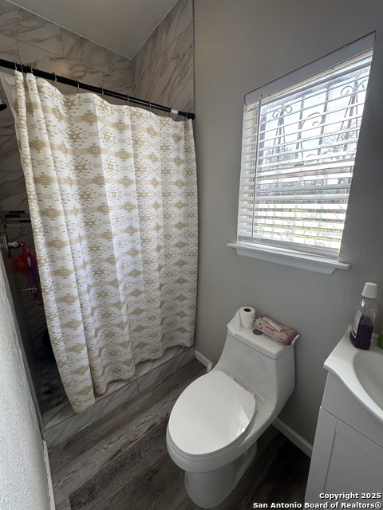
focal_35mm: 14
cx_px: 192
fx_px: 207
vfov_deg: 102.1
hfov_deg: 85.7
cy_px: 255
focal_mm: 2.22
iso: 50
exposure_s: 1/99
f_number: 2.2
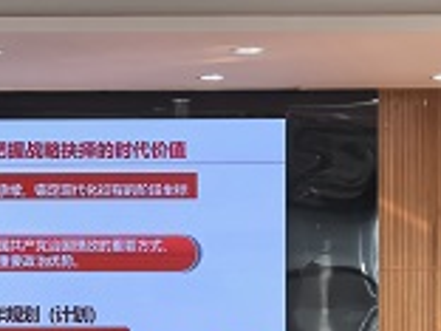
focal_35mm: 185
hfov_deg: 10.5
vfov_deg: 8.0
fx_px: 2357
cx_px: -124
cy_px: 269
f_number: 4
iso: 160
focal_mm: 8.5
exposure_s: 1/100
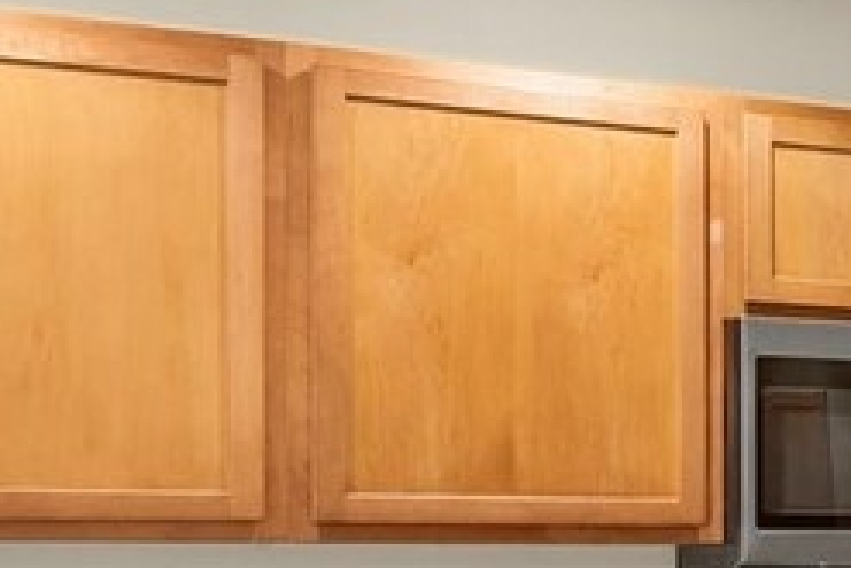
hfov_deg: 14.9
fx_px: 2271
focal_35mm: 96
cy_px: 573
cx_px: 1931
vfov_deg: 14.0
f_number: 8
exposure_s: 1/3
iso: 400
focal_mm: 14
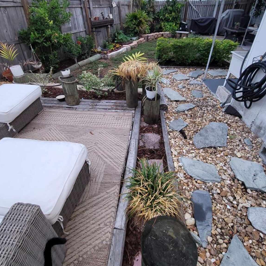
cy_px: 112
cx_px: 130
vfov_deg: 83.3
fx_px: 148
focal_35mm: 17
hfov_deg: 84.0
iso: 160
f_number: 2.2
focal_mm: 2.2
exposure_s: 1/60
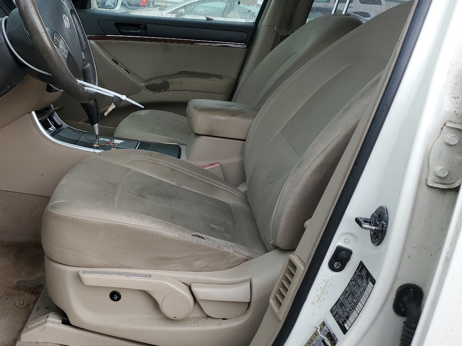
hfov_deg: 47.7
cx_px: 132
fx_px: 507
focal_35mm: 38
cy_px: 165
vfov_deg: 37.7
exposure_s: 1/370
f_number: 1.5
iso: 50
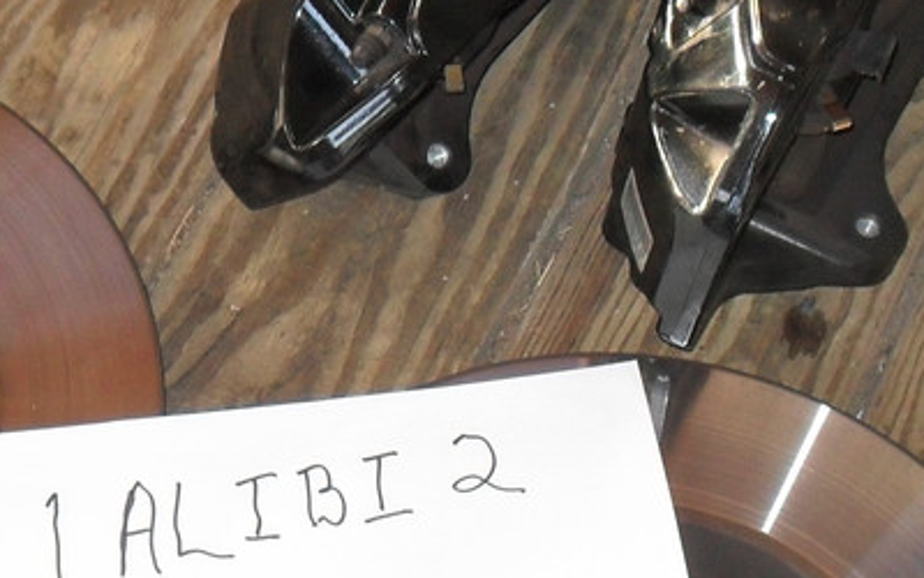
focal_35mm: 99
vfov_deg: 13.2
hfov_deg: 20.9
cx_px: 313
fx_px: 2493
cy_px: 361
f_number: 2.8
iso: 200
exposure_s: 1/45
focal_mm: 6.2
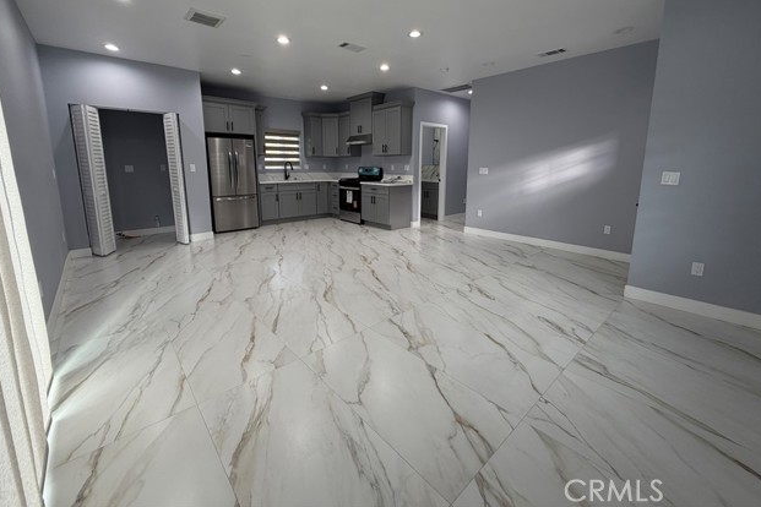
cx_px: 381
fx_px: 317
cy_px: 214
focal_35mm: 15
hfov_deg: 100.4
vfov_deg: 76.8
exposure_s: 1/120
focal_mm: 2.22
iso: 100
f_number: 2.2
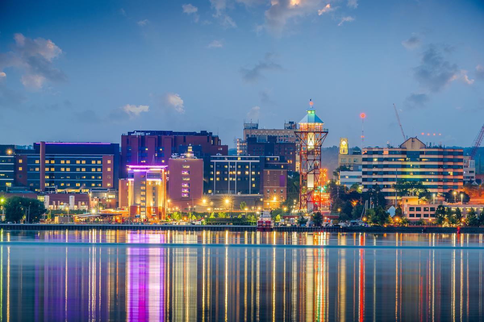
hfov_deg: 6.9
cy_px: 161
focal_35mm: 300
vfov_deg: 4.6
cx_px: 242
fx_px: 4031
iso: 64
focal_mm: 200
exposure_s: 30
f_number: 8
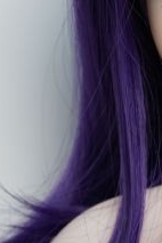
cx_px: 257
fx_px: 999
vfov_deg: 13.6
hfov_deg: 9.0
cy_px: 267
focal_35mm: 148
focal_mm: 35
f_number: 4.5
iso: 400
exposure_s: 1/100
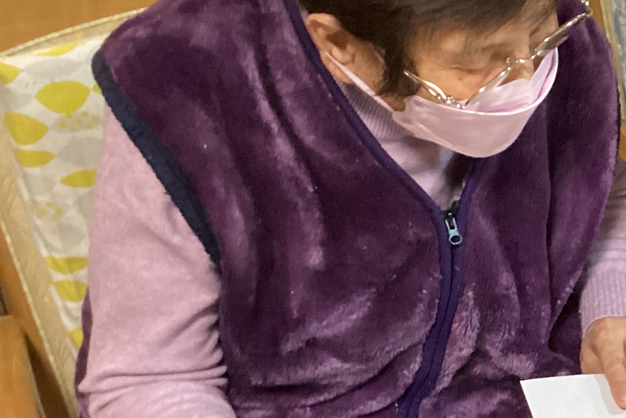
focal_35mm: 80
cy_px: 246
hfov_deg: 23.9
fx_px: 1391
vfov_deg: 17.1
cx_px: 673
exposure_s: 1/50
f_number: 2.4
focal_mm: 3.3
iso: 400
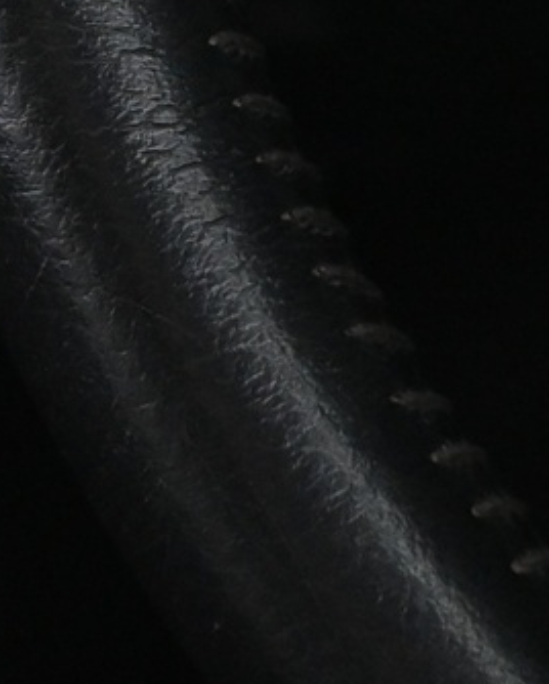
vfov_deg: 12.3
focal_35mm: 150
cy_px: -309
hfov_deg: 10.2
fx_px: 3041
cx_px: 615
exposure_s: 1/40
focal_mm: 22
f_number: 4
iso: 3200
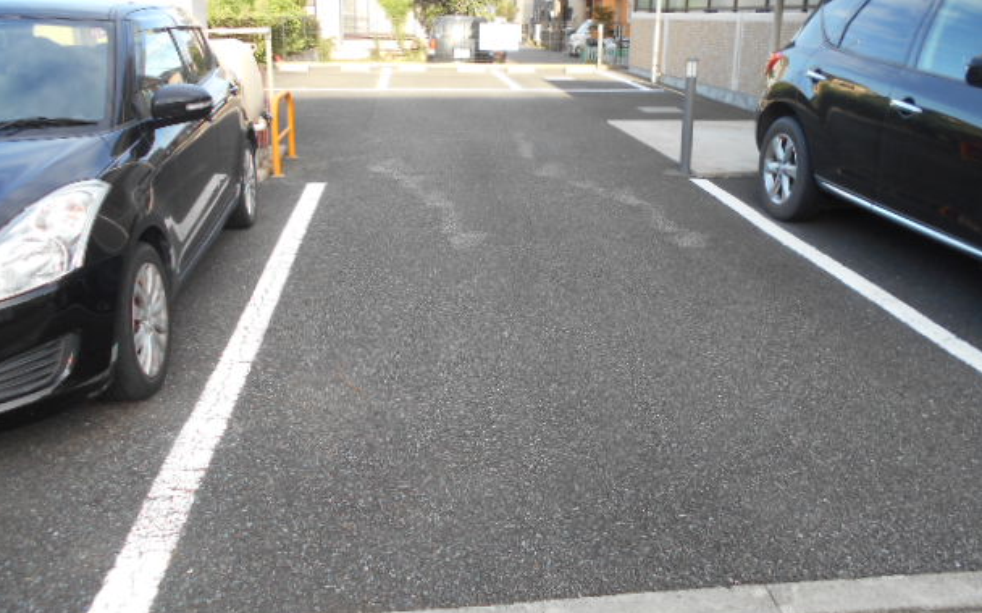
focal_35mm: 29
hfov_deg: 64.6
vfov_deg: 43.0
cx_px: 509
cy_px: 258
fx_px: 776
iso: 80
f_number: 3.2
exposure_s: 1/100
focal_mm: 4.6
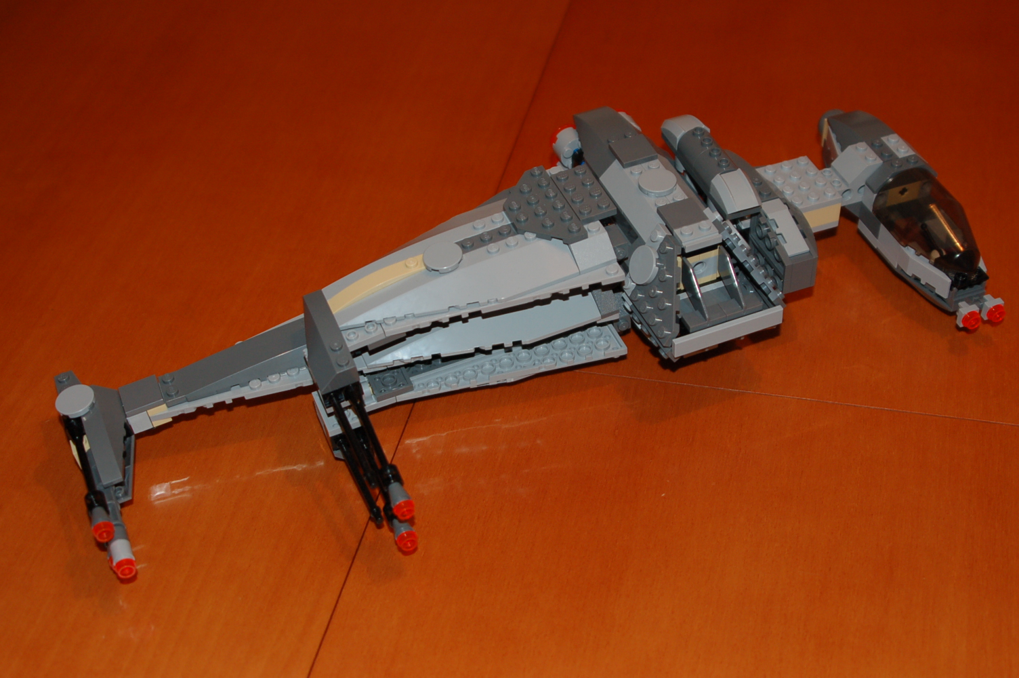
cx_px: 510
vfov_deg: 25.7
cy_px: 339
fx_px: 1485
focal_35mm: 52
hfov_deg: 37.9
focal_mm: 35
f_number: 3.8
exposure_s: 1/60
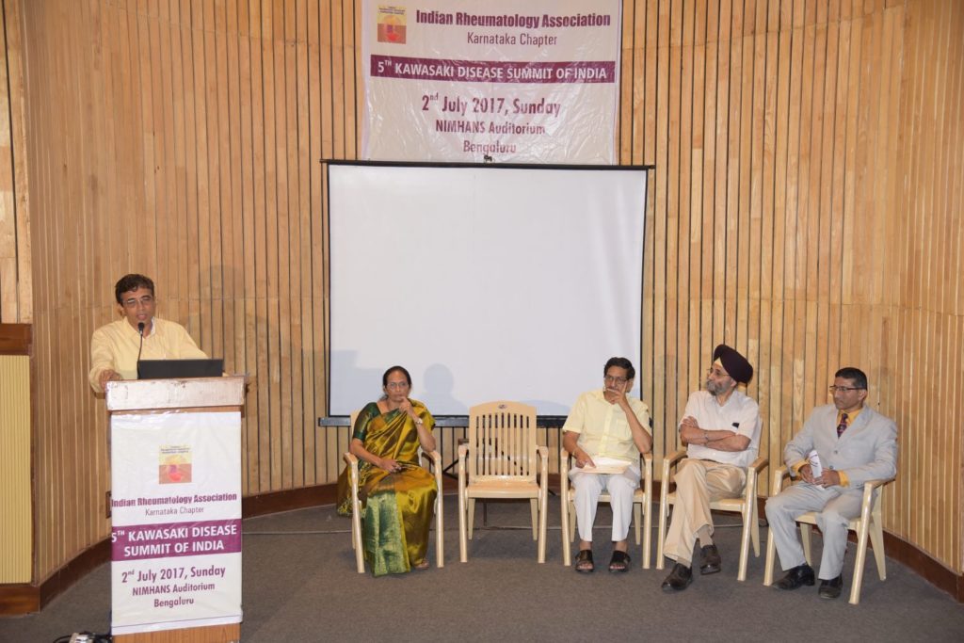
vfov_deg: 29.3
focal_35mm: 46
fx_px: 1232
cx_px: 482
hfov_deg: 42.7
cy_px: 322
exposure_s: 1/125
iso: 800
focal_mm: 46
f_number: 4
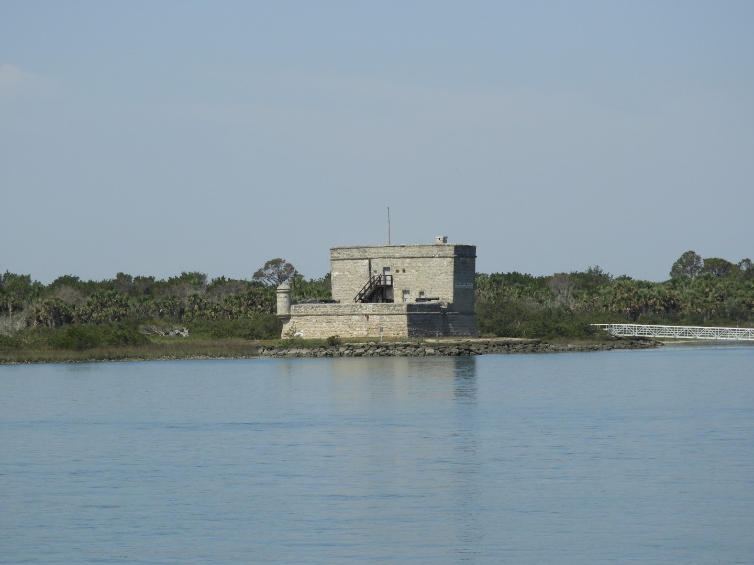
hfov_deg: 11.0
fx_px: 3921
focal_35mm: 180
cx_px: 377
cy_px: 282
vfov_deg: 8.2
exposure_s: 1/800
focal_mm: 32.2
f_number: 5.3
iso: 100
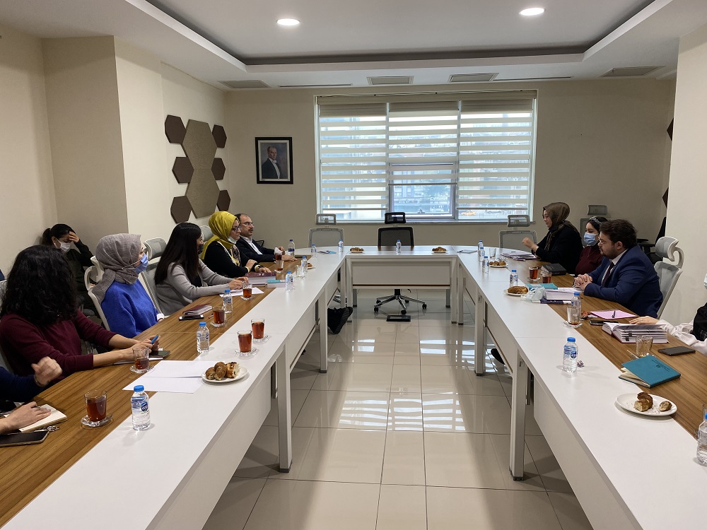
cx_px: 354
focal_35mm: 26
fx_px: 531
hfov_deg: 67.3
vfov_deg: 53.1
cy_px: 265
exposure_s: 1/100
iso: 80
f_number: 1.8
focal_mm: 4.25
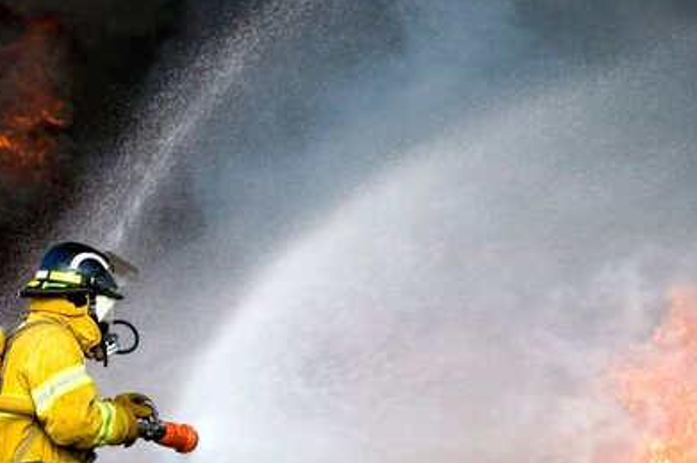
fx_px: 4159
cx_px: 16
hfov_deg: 9.5
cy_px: 399
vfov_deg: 6.4
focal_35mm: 215
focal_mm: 70
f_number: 4.5
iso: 200
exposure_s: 1/800
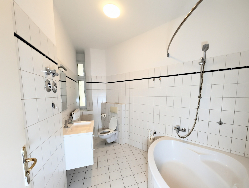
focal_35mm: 12
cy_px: 94
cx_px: 124
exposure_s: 1/40.1
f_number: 1.7
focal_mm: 2.02
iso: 44
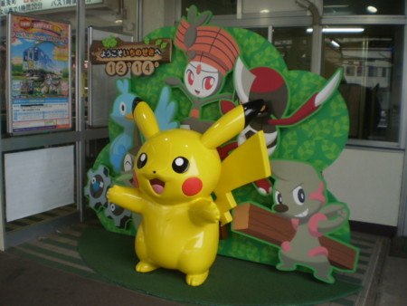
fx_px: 423
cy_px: 153
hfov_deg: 51.3
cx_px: 204
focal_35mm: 36
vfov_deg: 39.7
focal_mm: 6.3
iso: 64
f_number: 3.1
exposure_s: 1/100
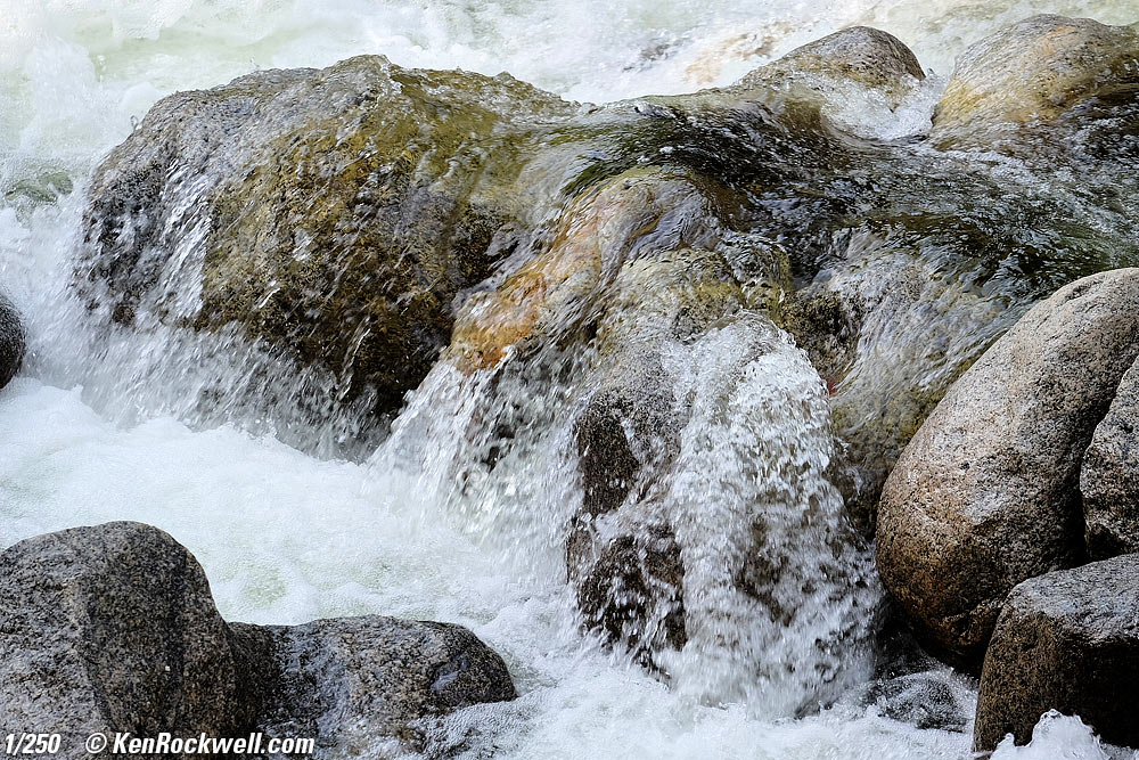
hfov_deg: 8.8
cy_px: 380
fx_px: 7404
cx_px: 570
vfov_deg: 5.9
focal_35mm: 234
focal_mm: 156.1
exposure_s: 1/250
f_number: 5.6
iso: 400
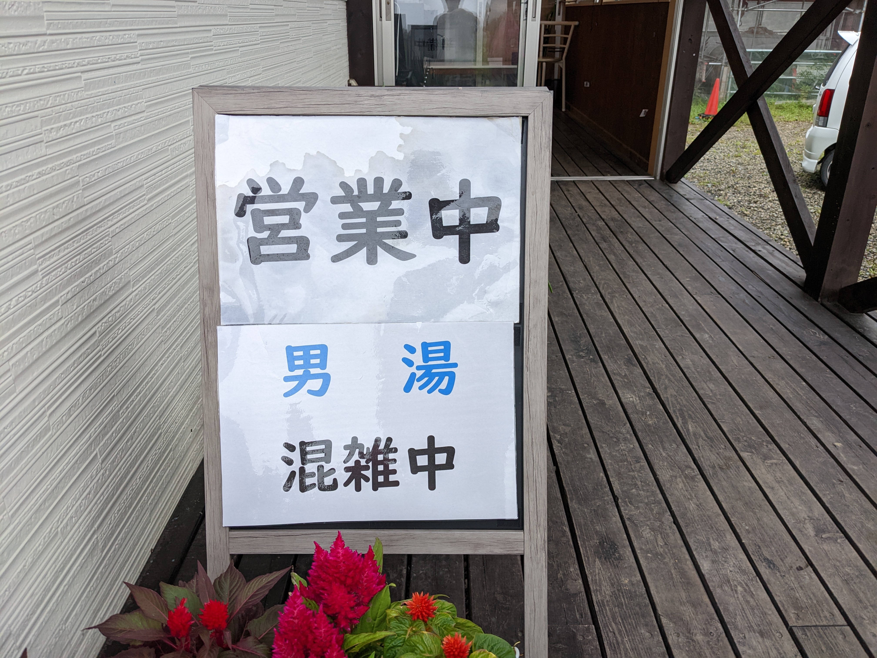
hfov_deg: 65.3
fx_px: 684
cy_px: 329
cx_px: 438
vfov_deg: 51.4
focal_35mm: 27
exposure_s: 1/86
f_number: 1.73
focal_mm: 4.38
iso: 73
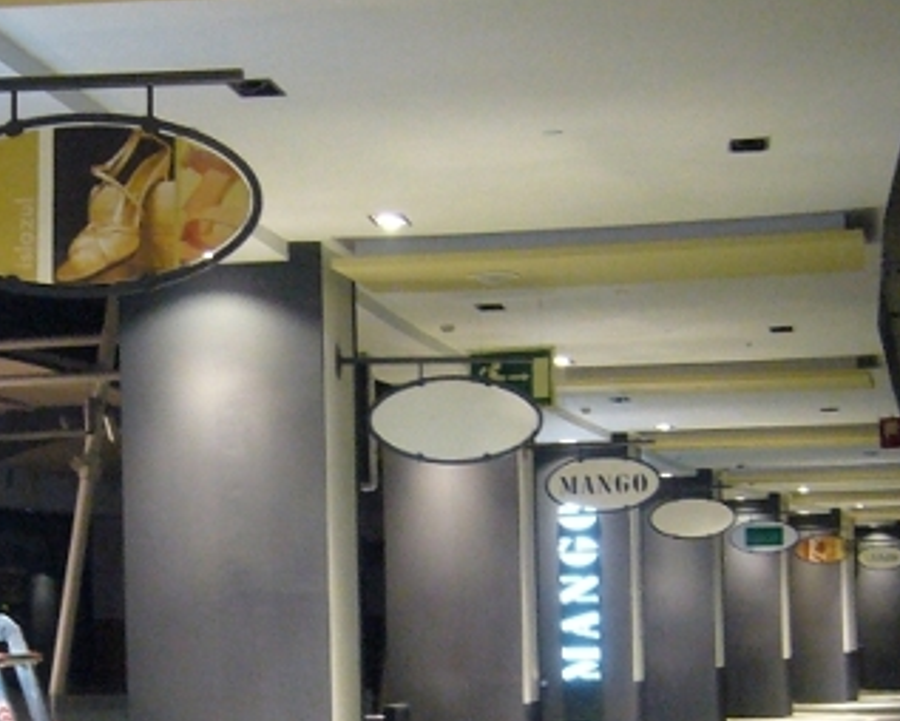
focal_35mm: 97
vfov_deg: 15.7
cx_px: 238
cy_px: 629
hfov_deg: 19.6
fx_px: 2585
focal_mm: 5.8
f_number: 2.8
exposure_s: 1/8
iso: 200
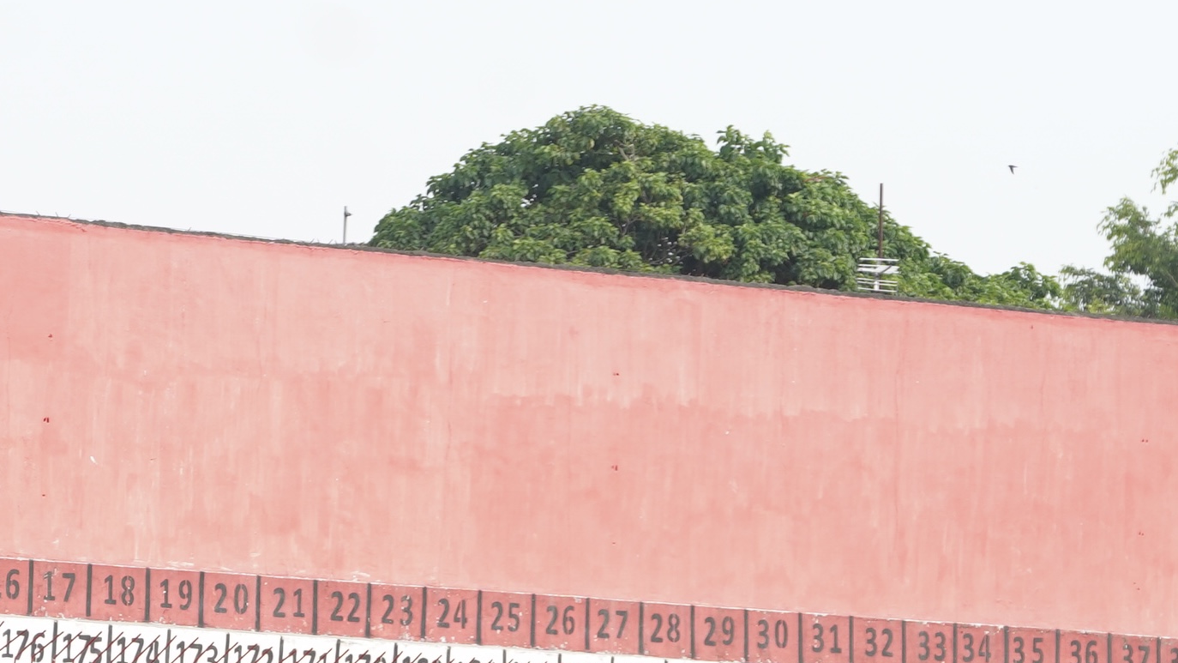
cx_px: 612
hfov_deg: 4.3
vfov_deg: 2.4
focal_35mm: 508
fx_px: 15868
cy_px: 736
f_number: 5
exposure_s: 1/500
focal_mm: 200
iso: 400
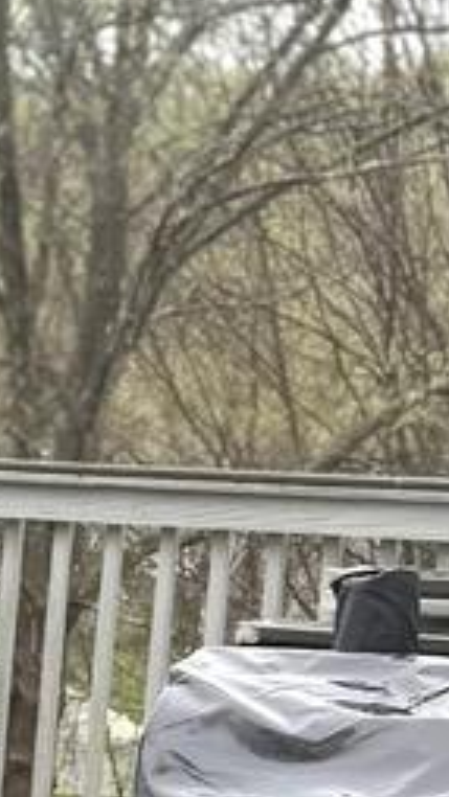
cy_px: 904
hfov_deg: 6.9
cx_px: -876
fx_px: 3342
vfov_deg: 13.3
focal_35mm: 158
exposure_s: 1/1005
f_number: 1.78
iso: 80
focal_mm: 6.76
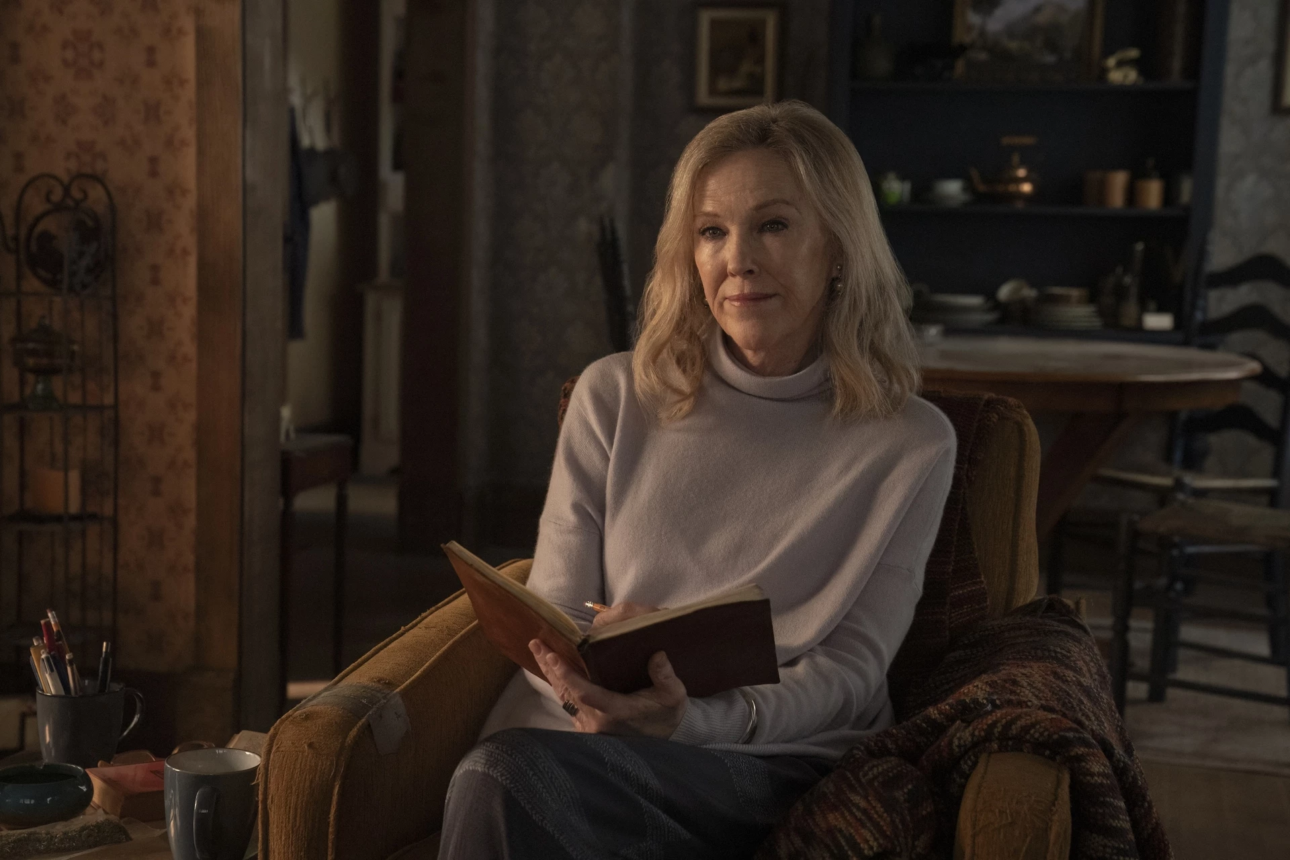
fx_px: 2150
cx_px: 645
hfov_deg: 33.4
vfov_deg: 22.6
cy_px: 430
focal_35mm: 60
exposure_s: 1/125
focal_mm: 60
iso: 8000
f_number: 5
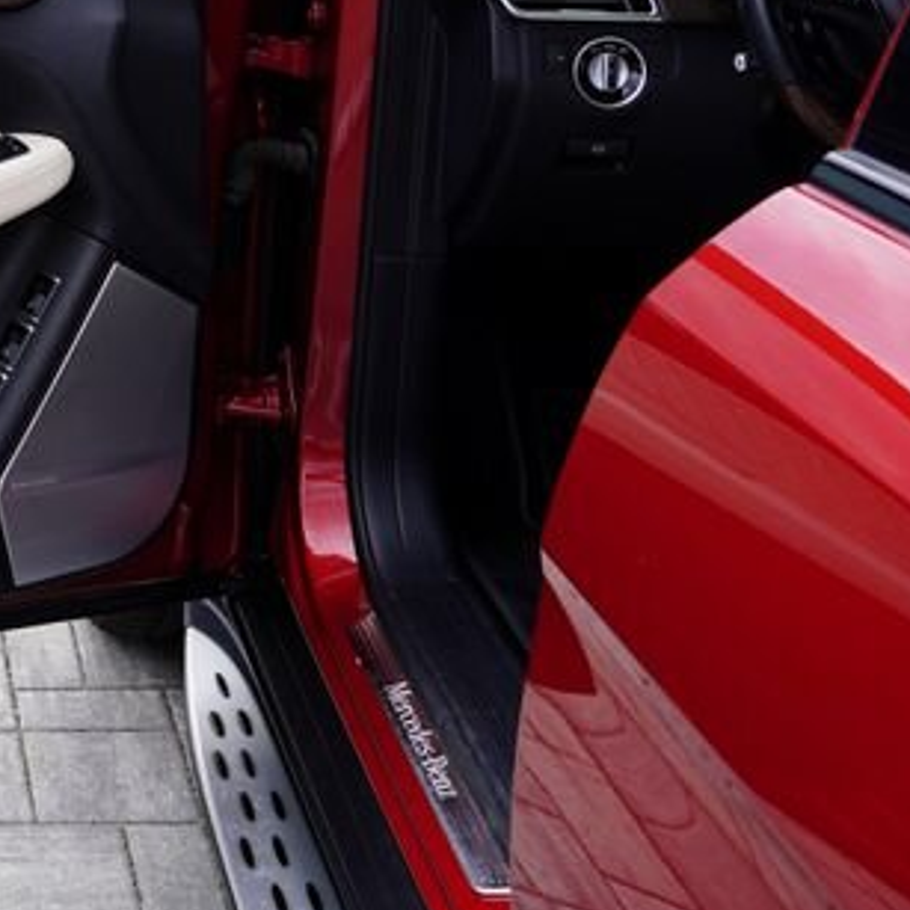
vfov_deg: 23.9
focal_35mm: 68
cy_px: -70
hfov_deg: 22.0
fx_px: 2022
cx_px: -359
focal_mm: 24
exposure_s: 1/100
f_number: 6.3
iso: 100
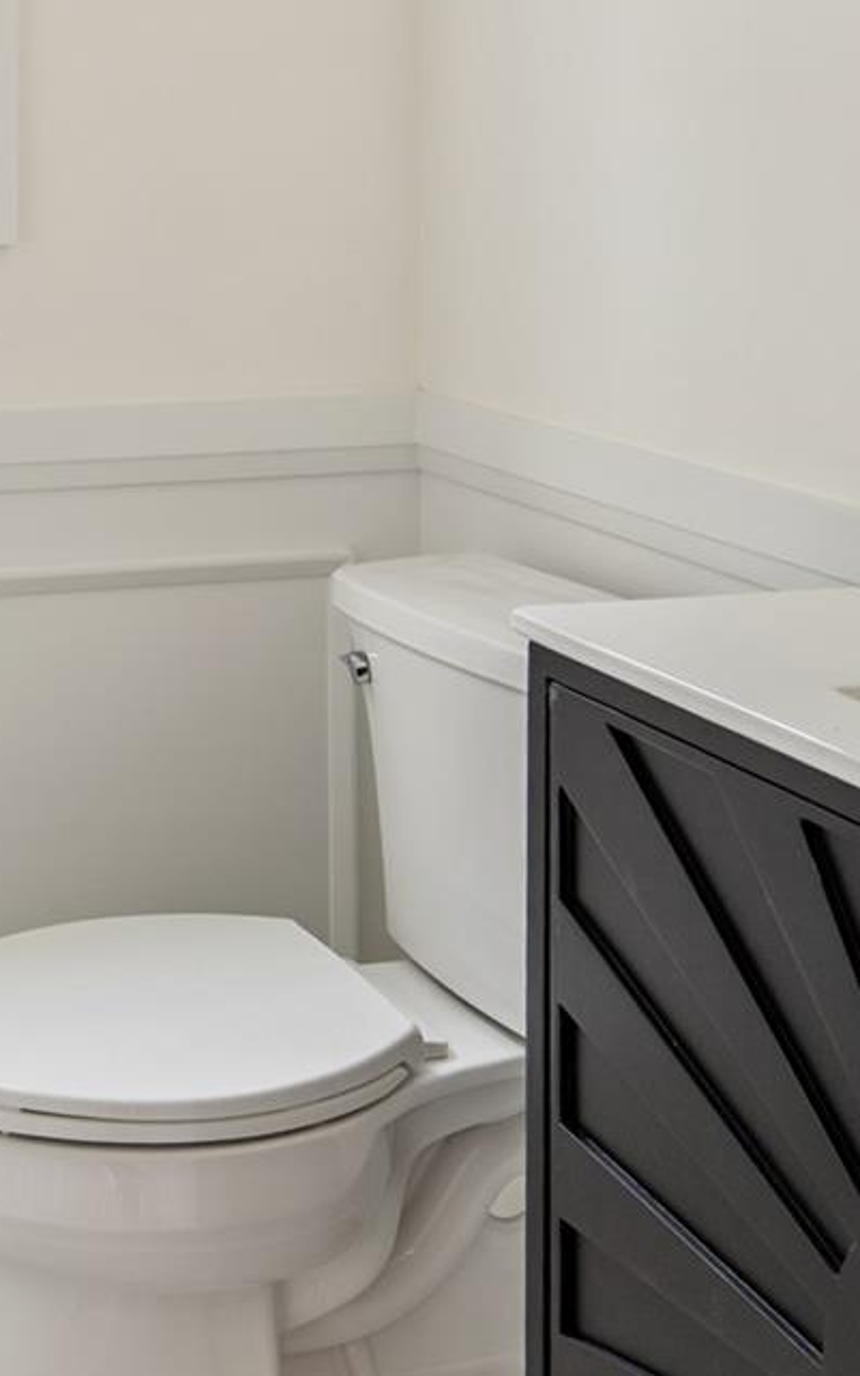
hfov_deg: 22.5
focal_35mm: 52
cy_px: 108
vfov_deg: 36.2
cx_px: -221
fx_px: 1951
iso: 125
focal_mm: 16
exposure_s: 1/10
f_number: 5
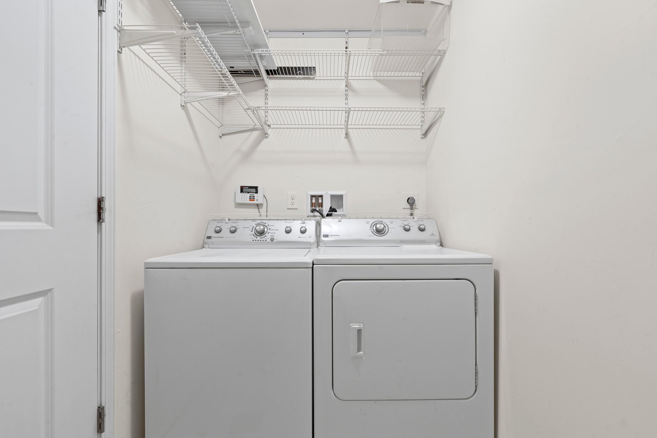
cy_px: 219
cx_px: 328
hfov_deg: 104.3
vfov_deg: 81.2
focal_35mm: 14
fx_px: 255
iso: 320
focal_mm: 14
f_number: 10
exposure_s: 1/1.67
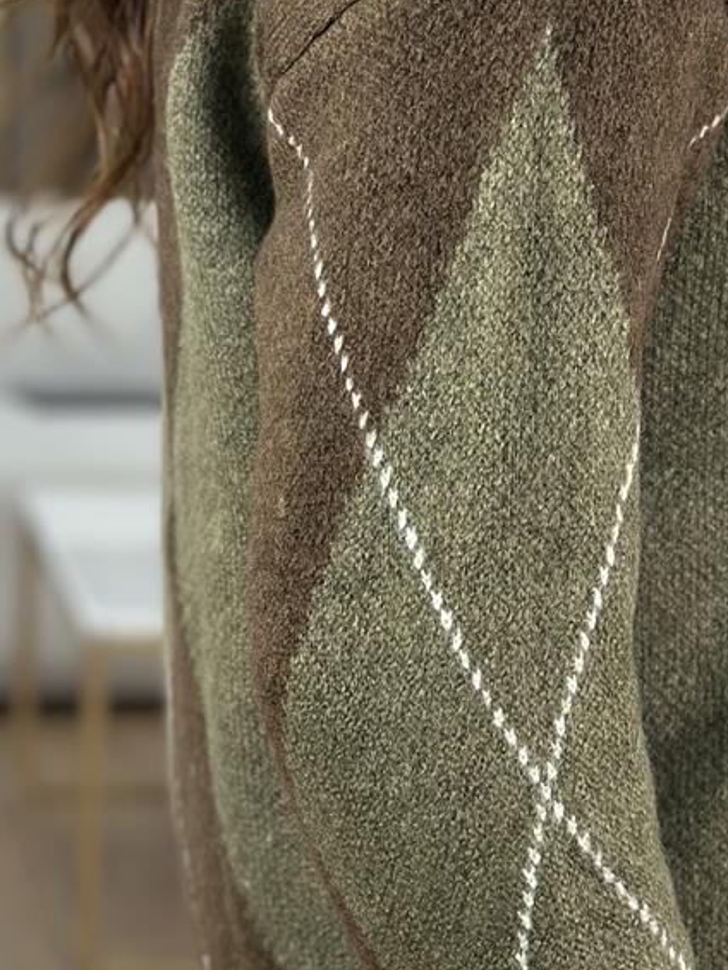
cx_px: 589
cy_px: 429
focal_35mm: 136
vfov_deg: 14.5
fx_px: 3812
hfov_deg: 10.9
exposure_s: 1/100
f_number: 1.78
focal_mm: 6.86
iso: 80
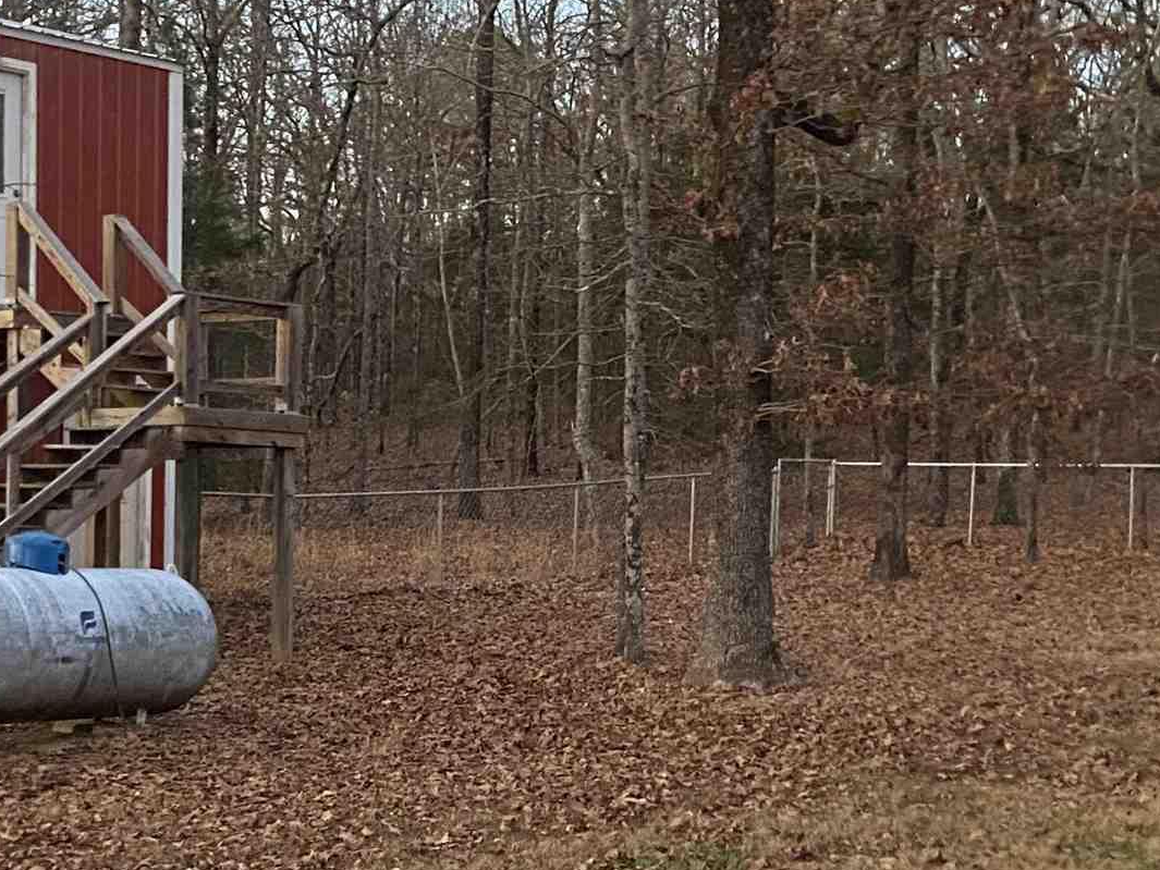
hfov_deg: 25.8
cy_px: 720
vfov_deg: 19.4
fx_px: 2514
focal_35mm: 75
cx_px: 371
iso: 640
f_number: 1.8
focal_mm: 4.25
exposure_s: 1/30
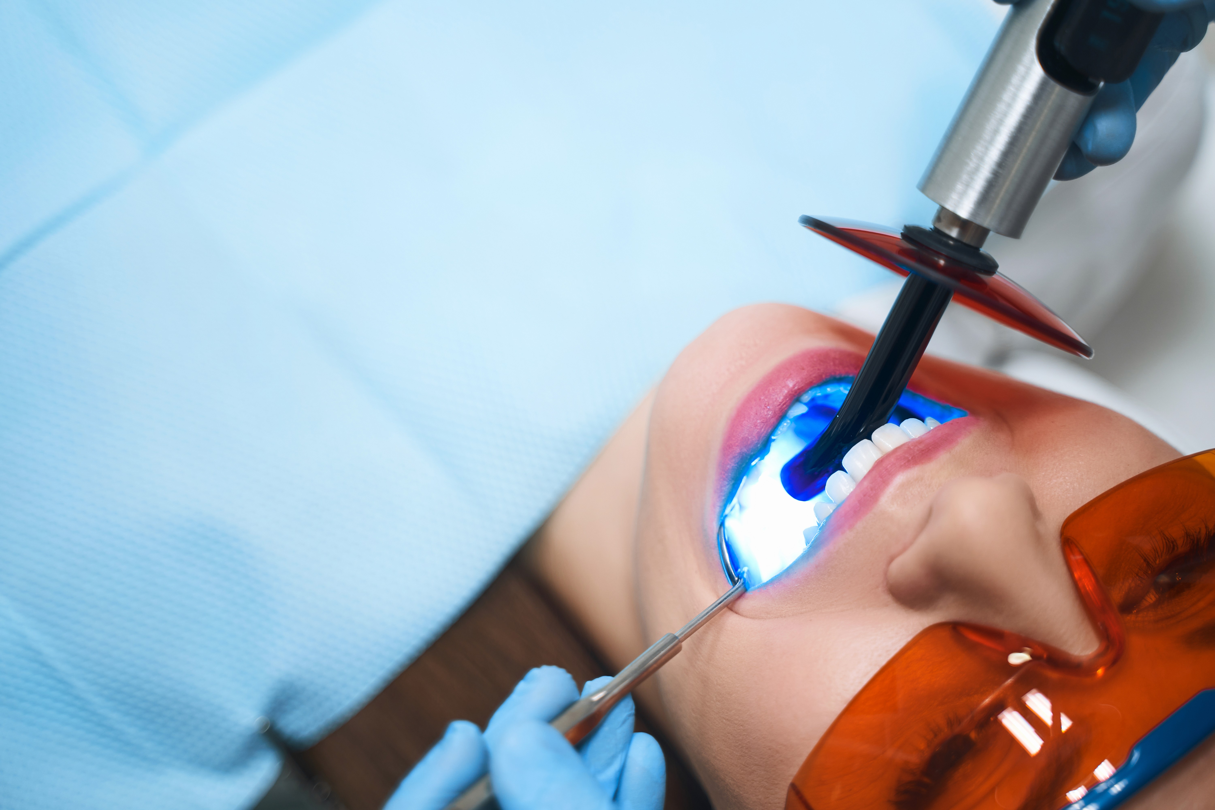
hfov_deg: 27.0
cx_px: 608
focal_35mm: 75
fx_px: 2531
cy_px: 405
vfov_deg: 18.2
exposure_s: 1/125
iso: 200
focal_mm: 75
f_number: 2.8
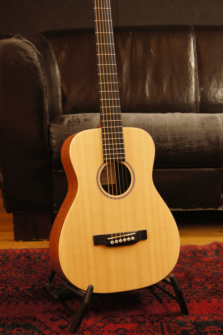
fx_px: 628
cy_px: 168
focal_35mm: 68
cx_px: 112
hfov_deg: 20.1
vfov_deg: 29.9
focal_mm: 45
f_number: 5.6
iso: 100
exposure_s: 1/5
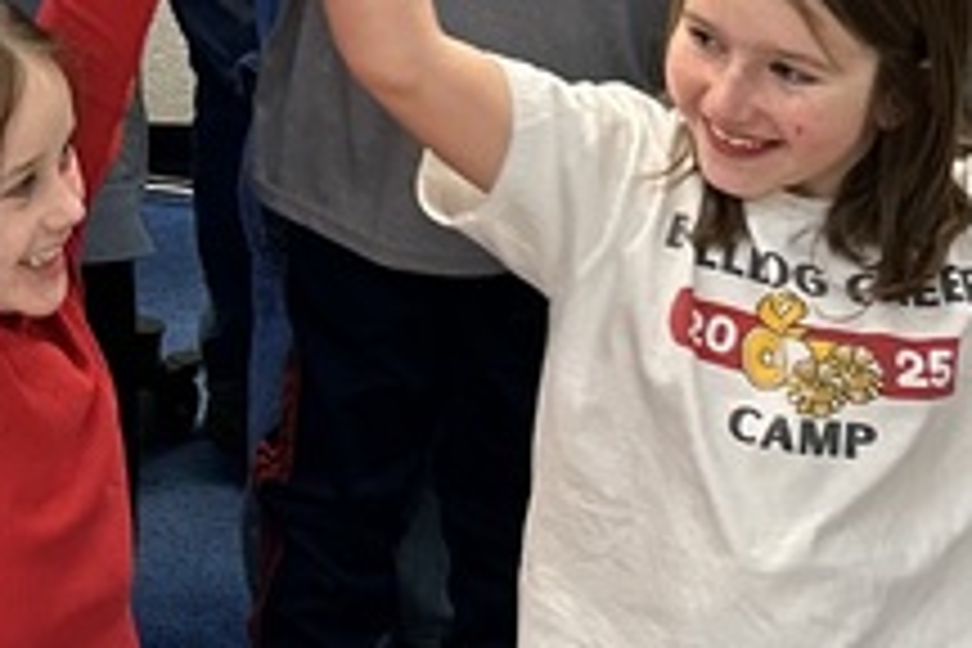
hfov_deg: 15.3
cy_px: -144
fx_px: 3456
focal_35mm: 128
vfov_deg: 10.5
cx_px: -248
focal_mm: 5.7
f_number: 1.5
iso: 125
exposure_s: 1/60
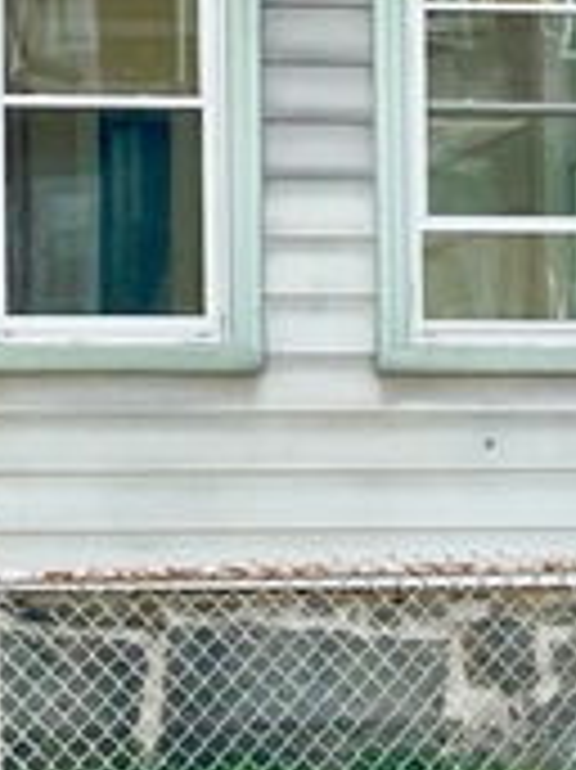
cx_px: -248
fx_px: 2599
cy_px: -617
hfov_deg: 12.1
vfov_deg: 14.7
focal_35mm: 117
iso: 32
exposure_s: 1/1821
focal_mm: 5.1
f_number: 1.6
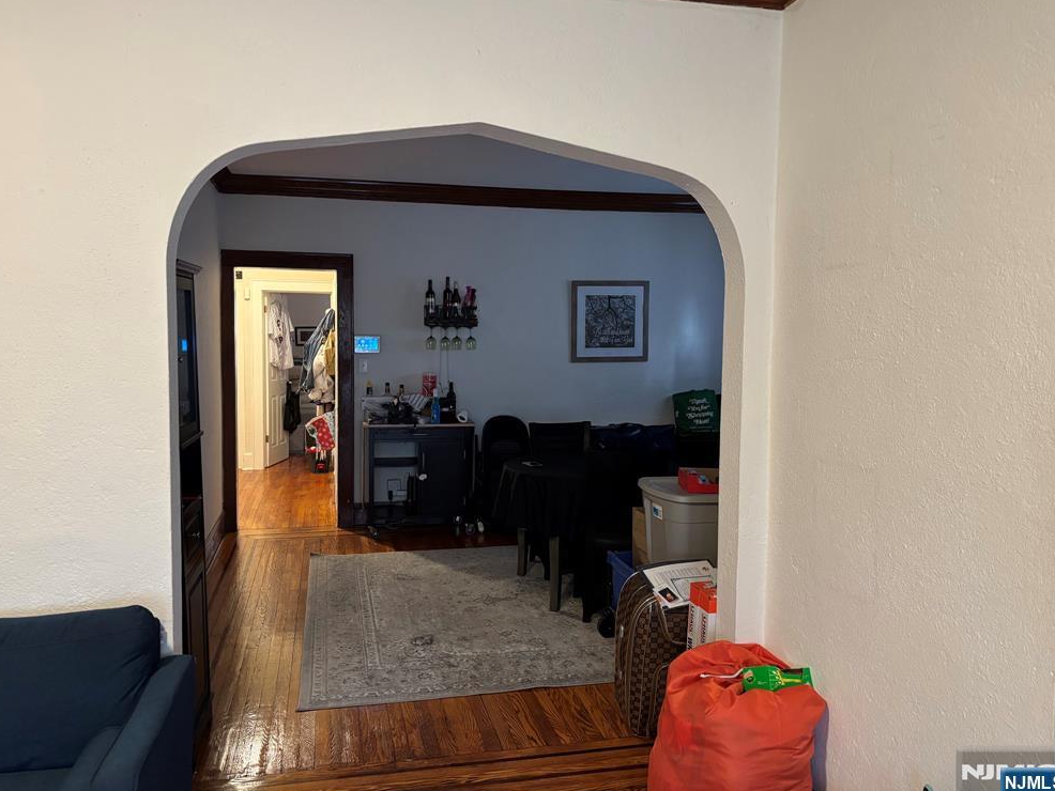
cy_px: 387
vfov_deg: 51.4
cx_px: 517
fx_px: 823
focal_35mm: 27
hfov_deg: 65.3
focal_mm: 5.96
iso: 400
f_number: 1.6
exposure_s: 1/60
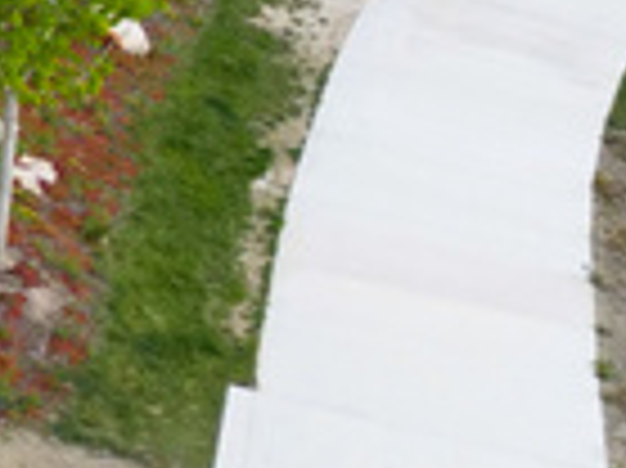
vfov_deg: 8.0
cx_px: -1126
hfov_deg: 9.3
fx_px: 3198
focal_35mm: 177
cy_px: -464
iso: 120
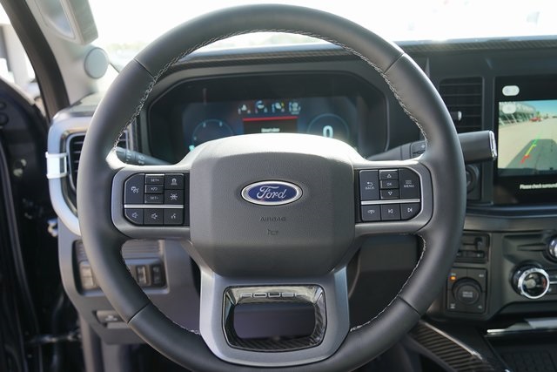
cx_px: 278
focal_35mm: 28
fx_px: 433
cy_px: 186
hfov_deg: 65.5
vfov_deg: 46.4
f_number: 4
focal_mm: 28
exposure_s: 1/60
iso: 100
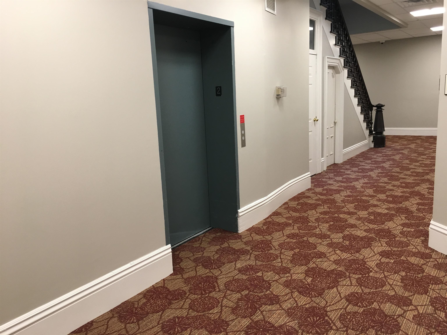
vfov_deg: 48.2
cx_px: 224
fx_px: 374
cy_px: 168
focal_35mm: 29
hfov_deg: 61.7
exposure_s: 1/30
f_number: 2.2
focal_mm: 4.15
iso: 100
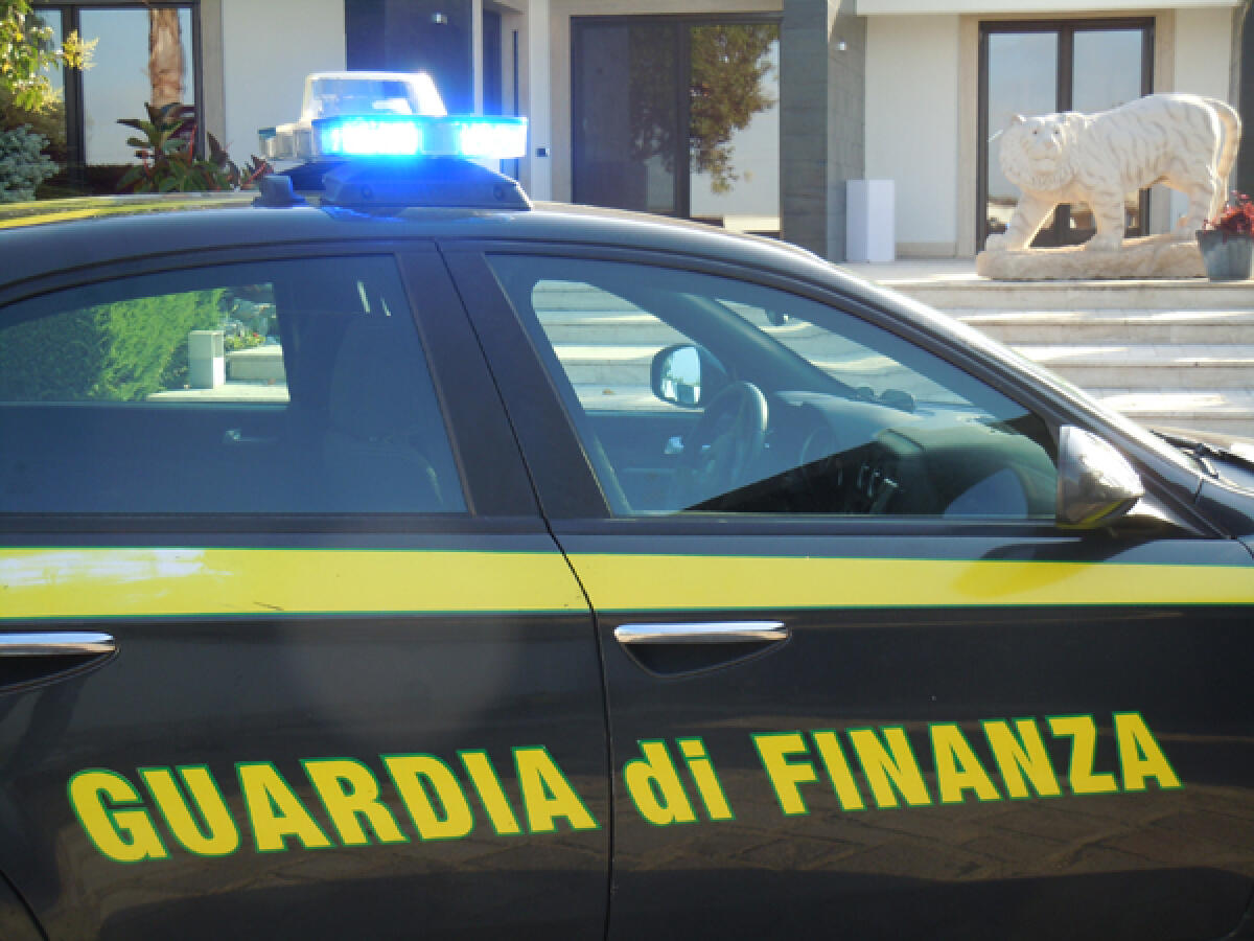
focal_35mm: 59
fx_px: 2137
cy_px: 470
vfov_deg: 24.8
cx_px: 627
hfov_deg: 32.7
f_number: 4
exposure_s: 1/125
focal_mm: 10.6
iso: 100
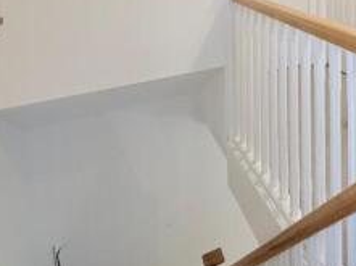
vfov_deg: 31.9
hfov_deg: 40.8
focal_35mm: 37
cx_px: 387
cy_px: -56
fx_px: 380
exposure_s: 1/100
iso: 200
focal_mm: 2.22
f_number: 2.2
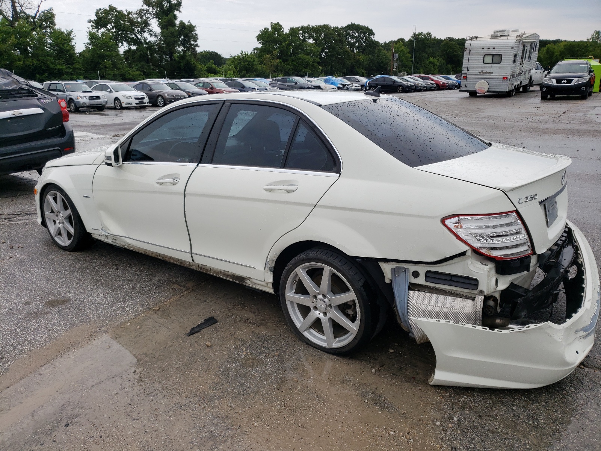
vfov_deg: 53.1
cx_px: 300
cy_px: 226
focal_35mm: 26
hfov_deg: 67.3
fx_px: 451
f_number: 1.5
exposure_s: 1/2500
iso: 50
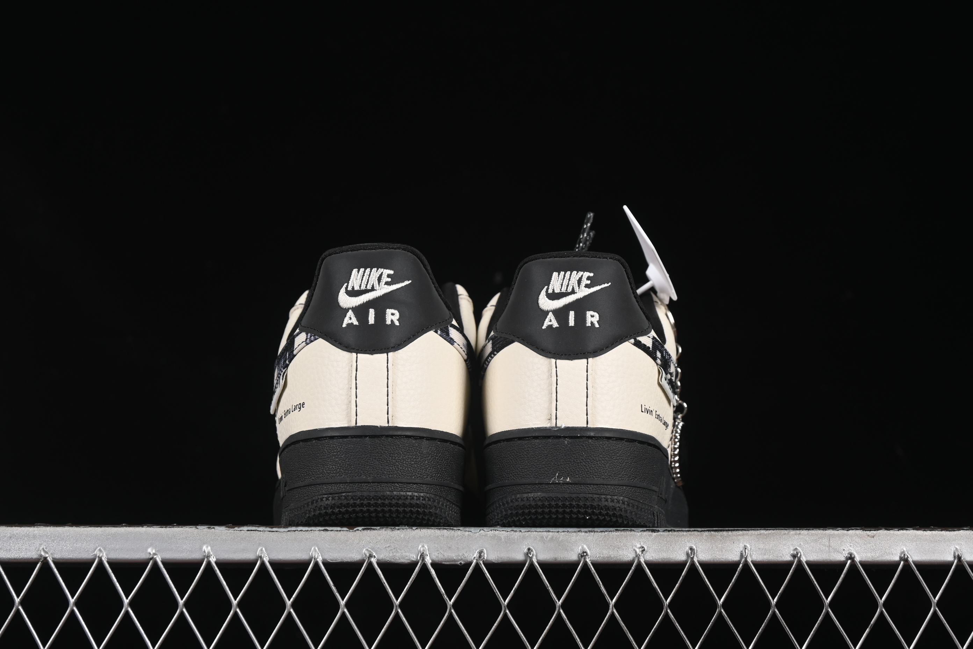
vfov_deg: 18.2
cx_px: 486
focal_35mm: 75
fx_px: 2027
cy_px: 324
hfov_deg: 27.0
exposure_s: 1/80
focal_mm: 50
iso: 160
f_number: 7.1
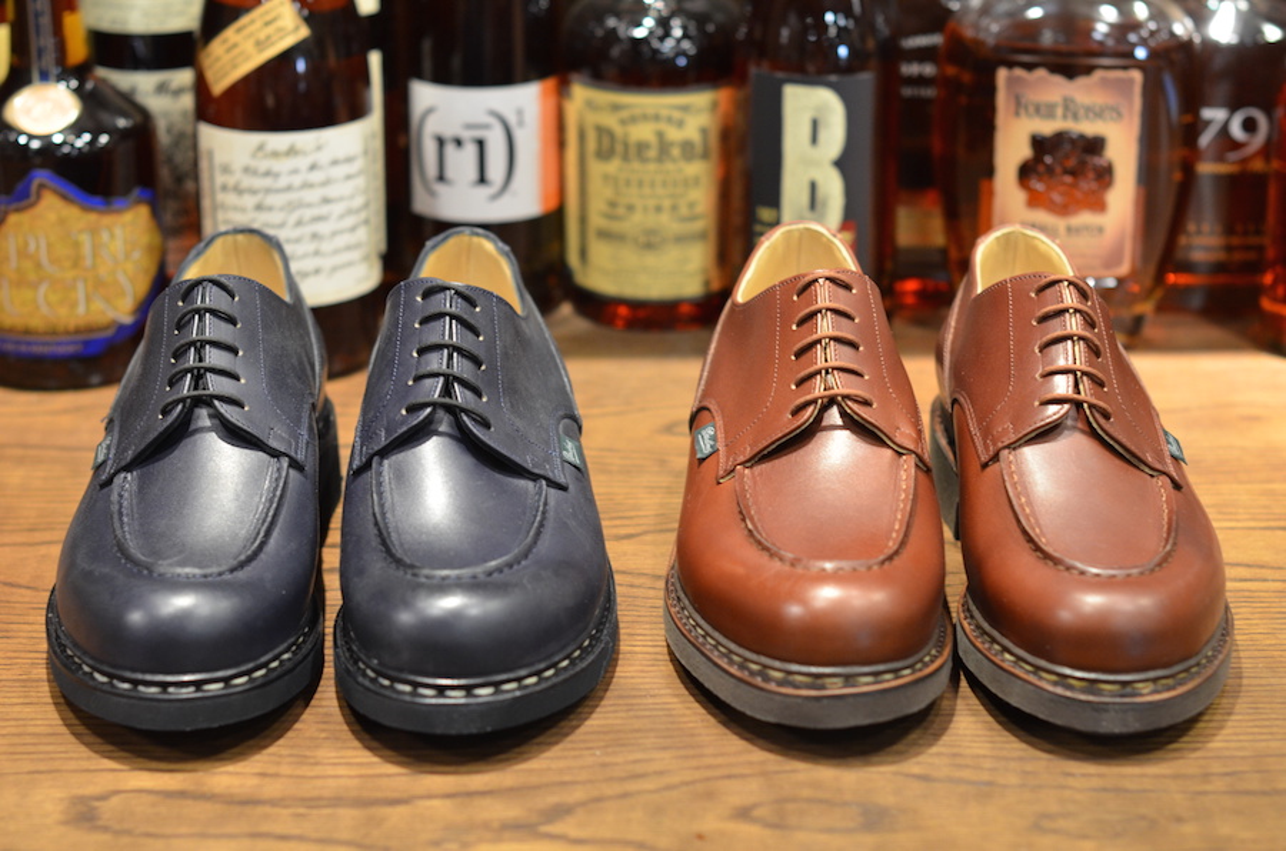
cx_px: 643
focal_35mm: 75
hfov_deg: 27.0
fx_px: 2673
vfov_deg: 18.1
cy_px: 426
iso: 900
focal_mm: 50
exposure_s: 1/30
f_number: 2.8
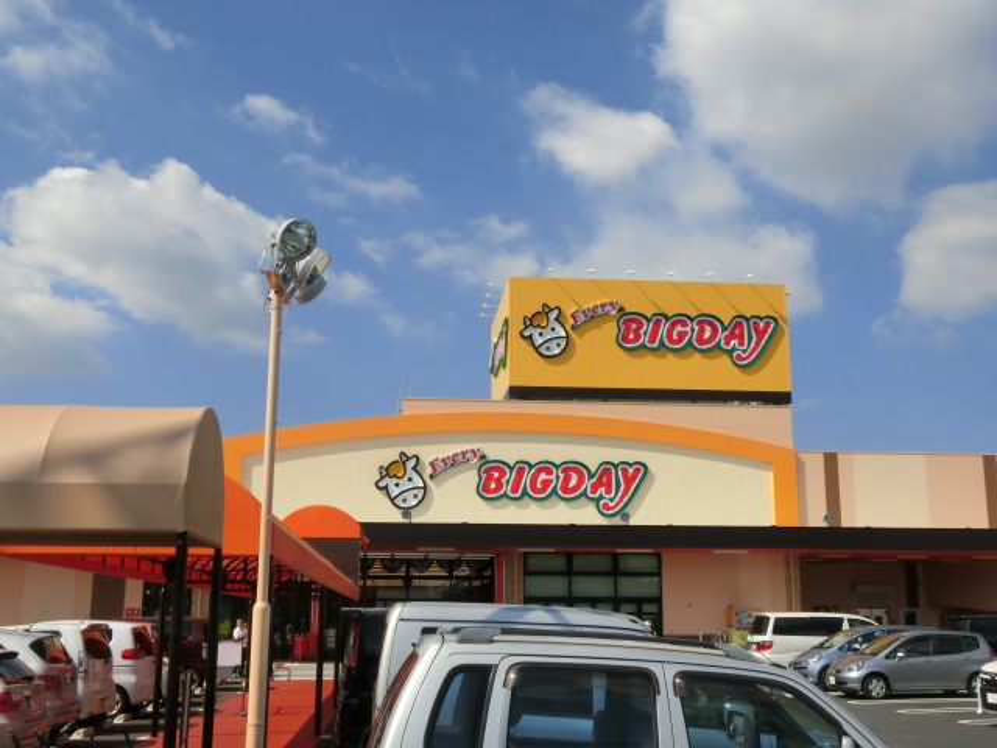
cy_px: 374
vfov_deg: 37.7
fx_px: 1094
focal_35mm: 38
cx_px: 498
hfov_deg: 49.0
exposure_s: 1/200
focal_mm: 6.67
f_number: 9.9
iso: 80
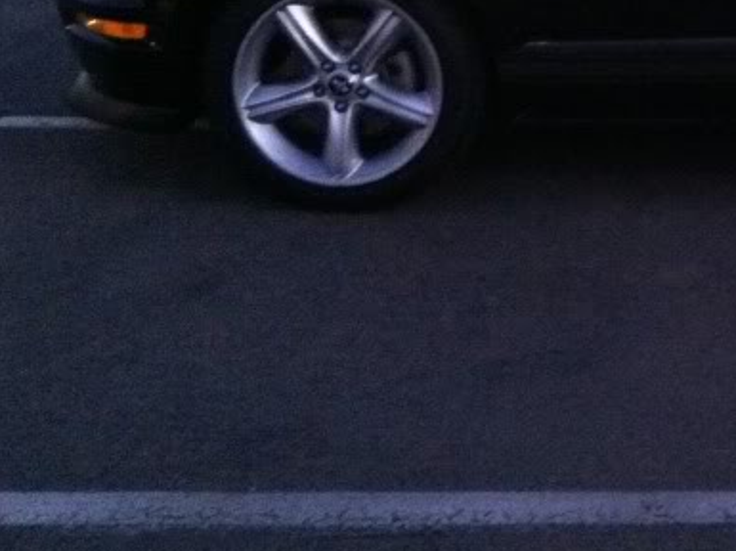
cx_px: 882
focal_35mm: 93
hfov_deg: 19.8
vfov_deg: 15.5
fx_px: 1976
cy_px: -23
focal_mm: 3.9
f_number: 2.8
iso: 1000
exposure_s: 1/15
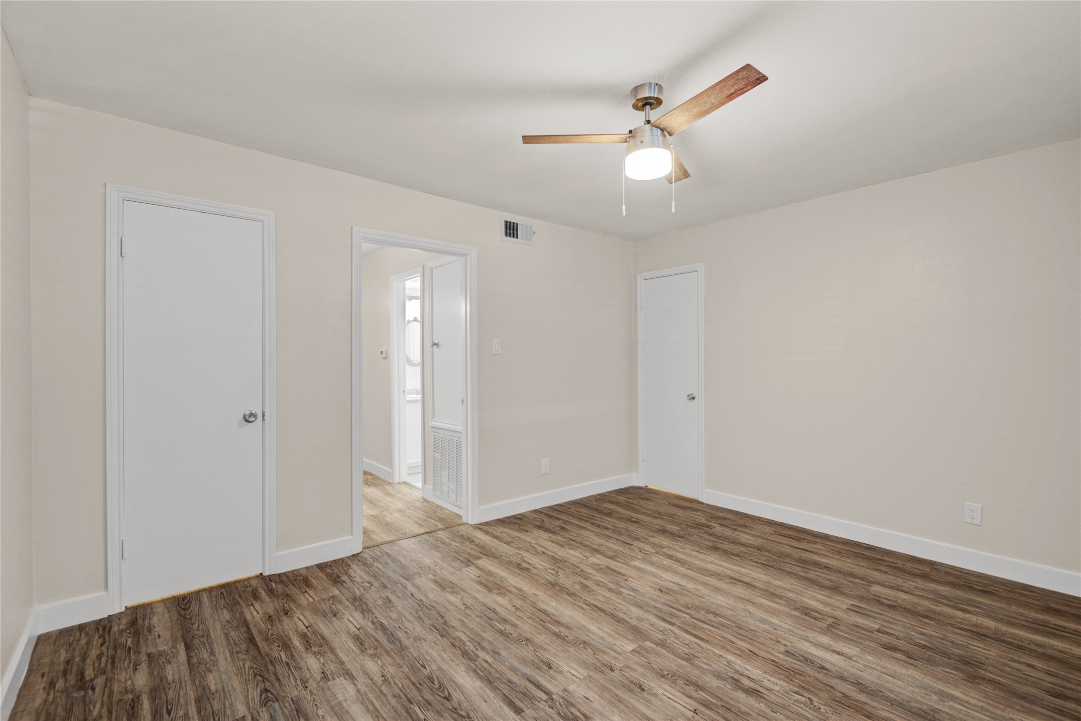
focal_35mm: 16
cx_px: 540
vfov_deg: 73.8
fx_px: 480
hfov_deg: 96.7
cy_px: 360
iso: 160
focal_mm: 16
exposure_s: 1.6
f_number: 8
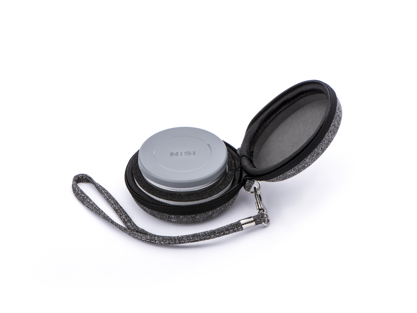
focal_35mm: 114
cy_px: 156
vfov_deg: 13.0
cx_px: 188
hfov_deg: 17.3
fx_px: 1373
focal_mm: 105
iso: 100
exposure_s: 1/200
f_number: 32
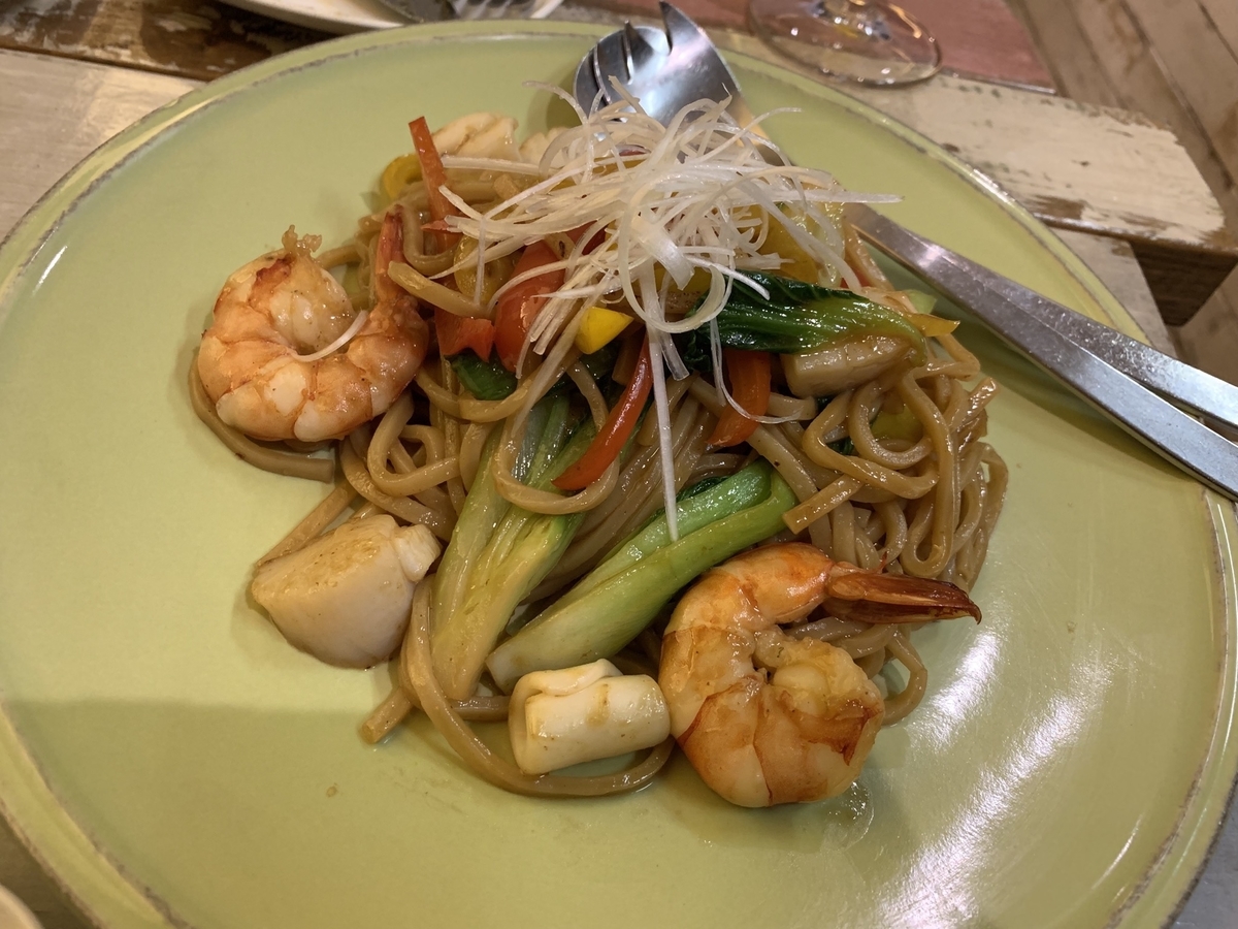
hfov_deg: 67.3
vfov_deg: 53.1
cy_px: 464
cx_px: 619
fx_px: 930
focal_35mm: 26
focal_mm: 4.25
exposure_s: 1/33
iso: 400
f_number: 1.8
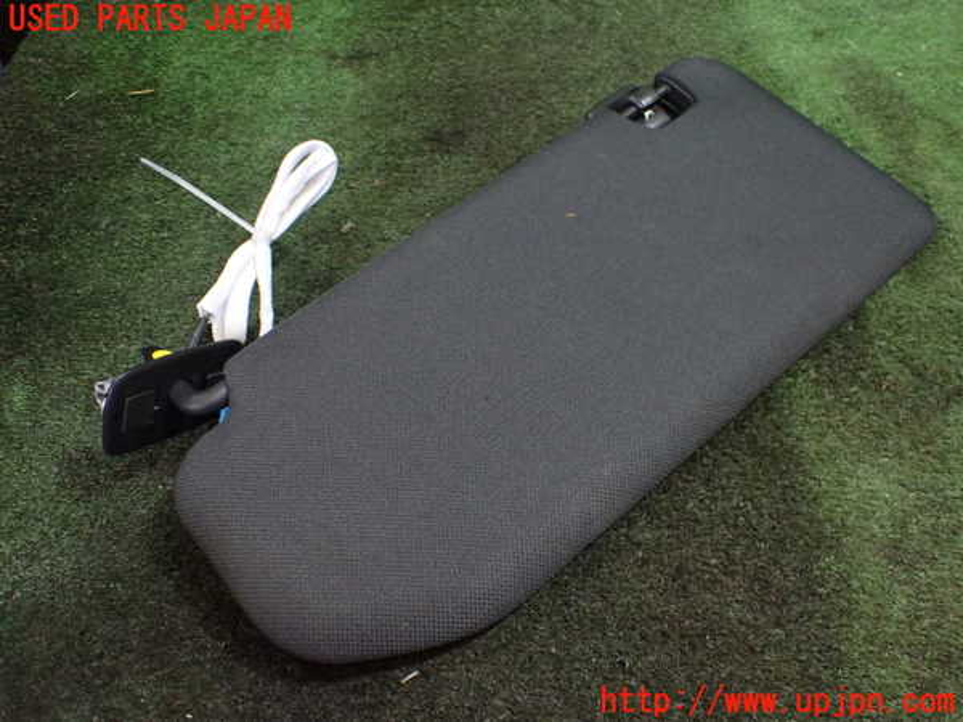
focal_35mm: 30
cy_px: 361
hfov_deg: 60.0
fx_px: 835
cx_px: 482
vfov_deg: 46.8
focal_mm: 5.4
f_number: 2.3
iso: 800
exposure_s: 1/125
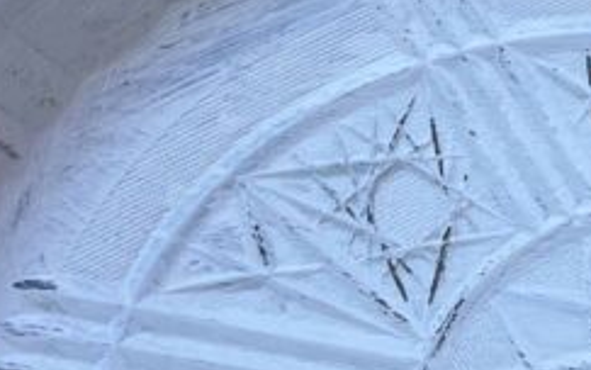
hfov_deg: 17.9
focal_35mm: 116
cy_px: -360
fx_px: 1869
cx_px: 433
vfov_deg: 10.4
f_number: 1.5
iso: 50
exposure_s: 1/1058
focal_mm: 5.7
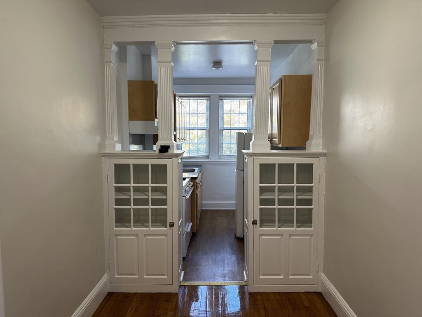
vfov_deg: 56.8
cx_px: 211
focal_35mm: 24
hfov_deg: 71.6
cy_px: 158
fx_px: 293
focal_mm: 6.86
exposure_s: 1/60
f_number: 1.78
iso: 125
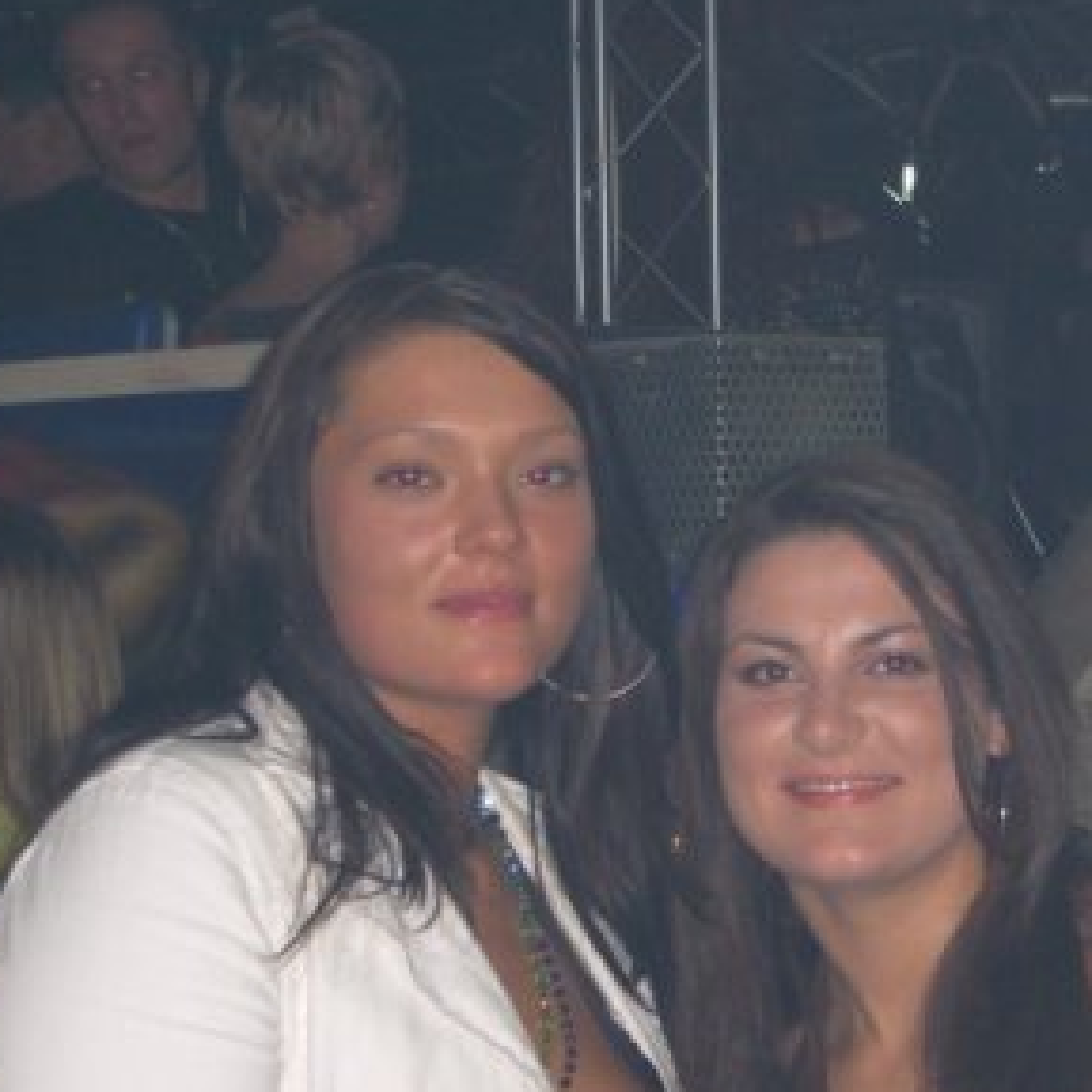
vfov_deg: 13.9
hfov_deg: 13.9
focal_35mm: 125
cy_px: 713
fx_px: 4461
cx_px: 899
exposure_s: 1/60
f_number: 4
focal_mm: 14.2
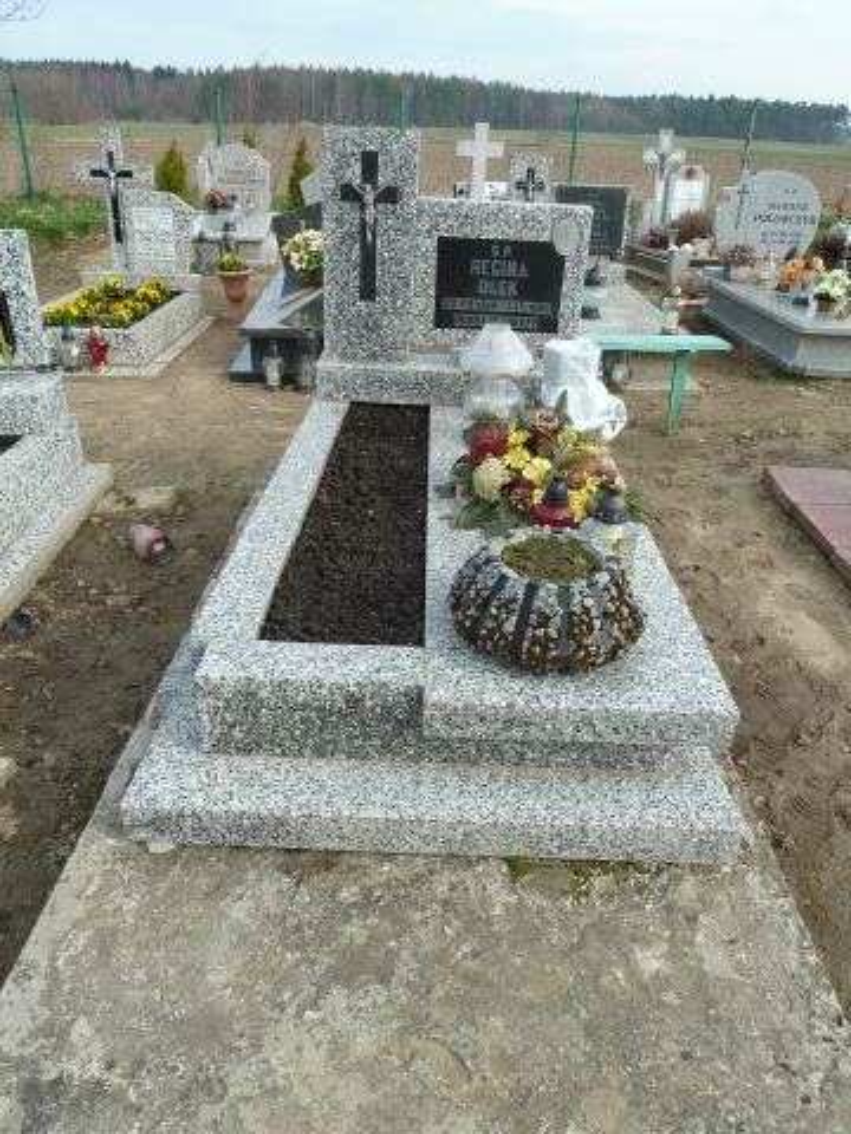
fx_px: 819
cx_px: 426
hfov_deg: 54.9
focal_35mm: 25
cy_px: 567
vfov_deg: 69.4
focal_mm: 4.1
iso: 80
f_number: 4
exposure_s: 1/250
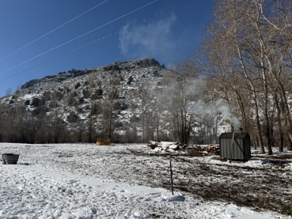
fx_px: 219
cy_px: 106
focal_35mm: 26
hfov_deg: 67.3
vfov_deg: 53.1
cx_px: 142
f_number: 1.78
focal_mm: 6.76
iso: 80
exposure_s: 1/11905
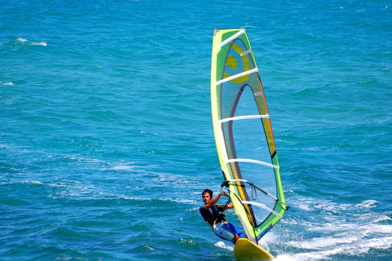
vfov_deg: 3.1
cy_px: 142
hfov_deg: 4.7
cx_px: 203
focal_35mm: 440
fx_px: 4790
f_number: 5.6
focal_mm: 240
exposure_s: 1/800
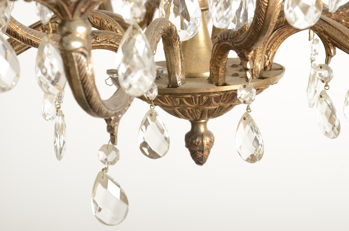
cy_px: 116
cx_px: 174
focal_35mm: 158
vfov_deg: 8.7
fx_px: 1524
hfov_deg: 13.1
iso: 160
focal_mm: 105
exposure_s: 1/200
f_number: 13
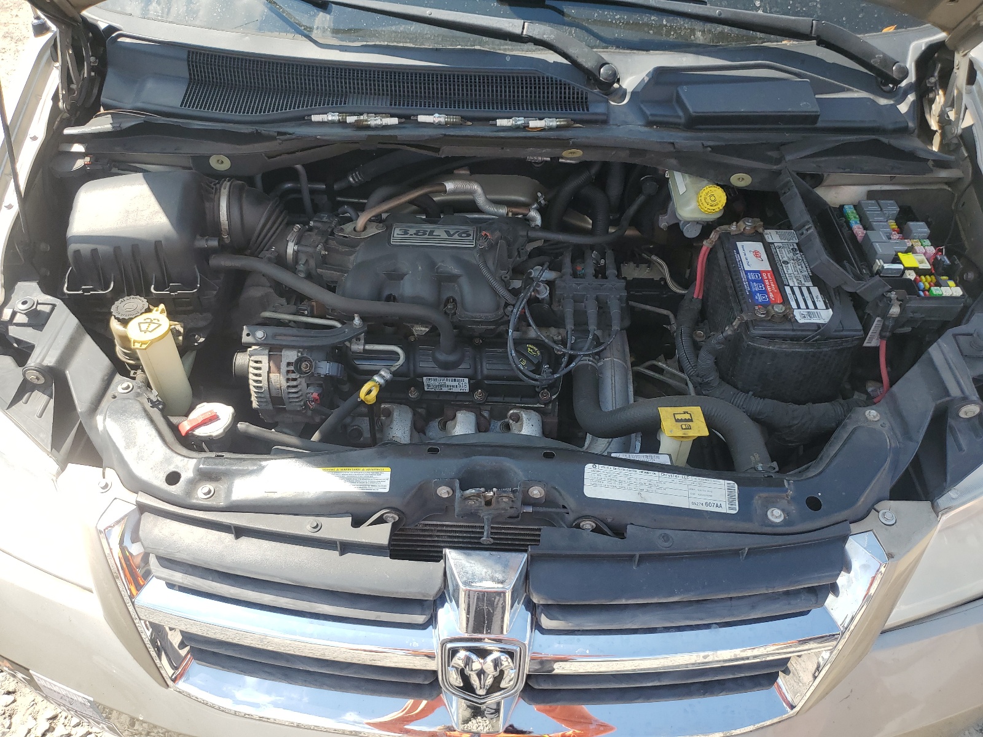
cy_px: 368
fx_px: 738
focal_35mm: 26
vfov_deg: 53.1
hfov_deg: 67.3
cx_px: 492
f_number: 1.5
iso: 50
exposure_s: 1/1111
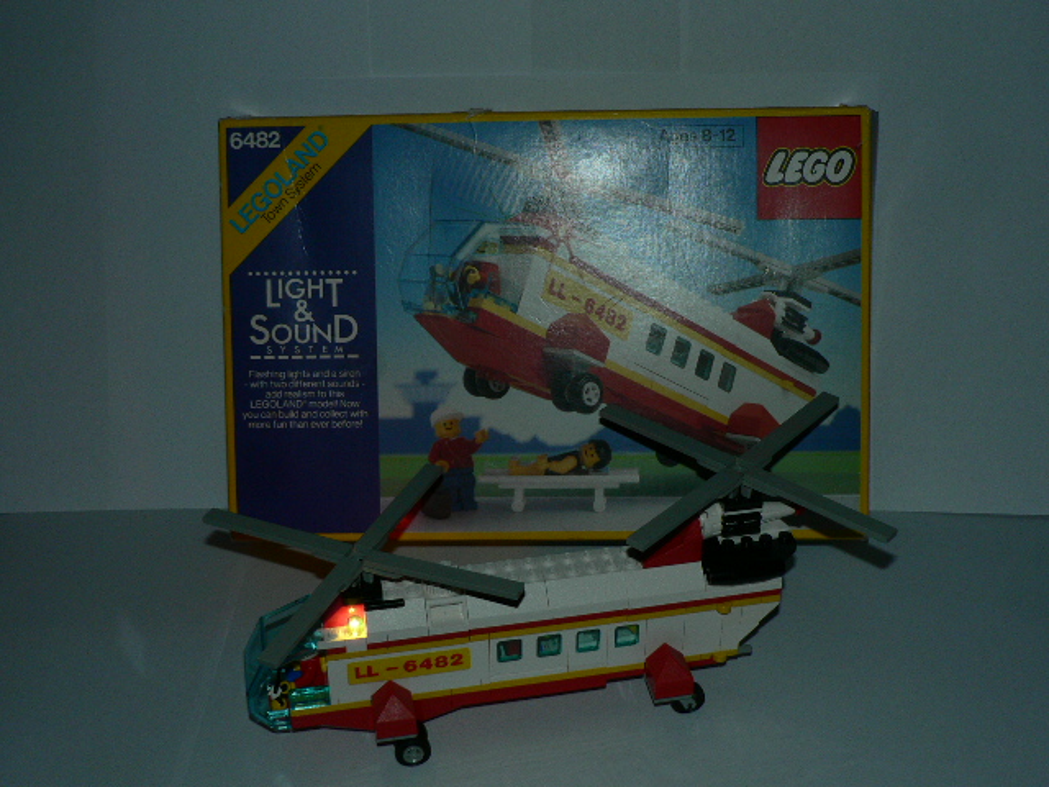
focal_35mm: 50
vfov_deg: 29.1
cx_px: 524
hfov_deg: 38.2
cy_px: 394
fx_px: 1515
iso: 100
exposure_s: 1/15
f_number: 2.8
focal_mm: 8.3
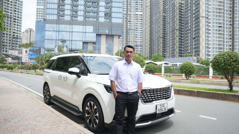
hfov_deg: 71.9
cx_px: 116
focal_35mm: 26
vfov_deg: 44.4
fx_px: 165
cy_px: 68
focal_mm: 24
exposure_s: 1/1000
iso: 100
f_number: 2.8
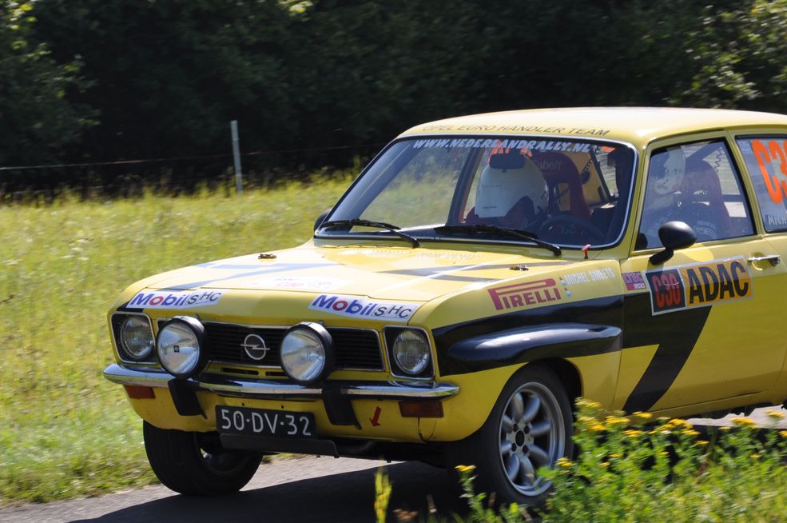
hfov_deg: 8.1
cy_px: 238
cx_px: 230
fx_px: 5585
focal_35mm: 256
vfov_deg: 5.4
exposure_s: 1/500
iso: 200
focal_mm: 105
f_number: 5.6
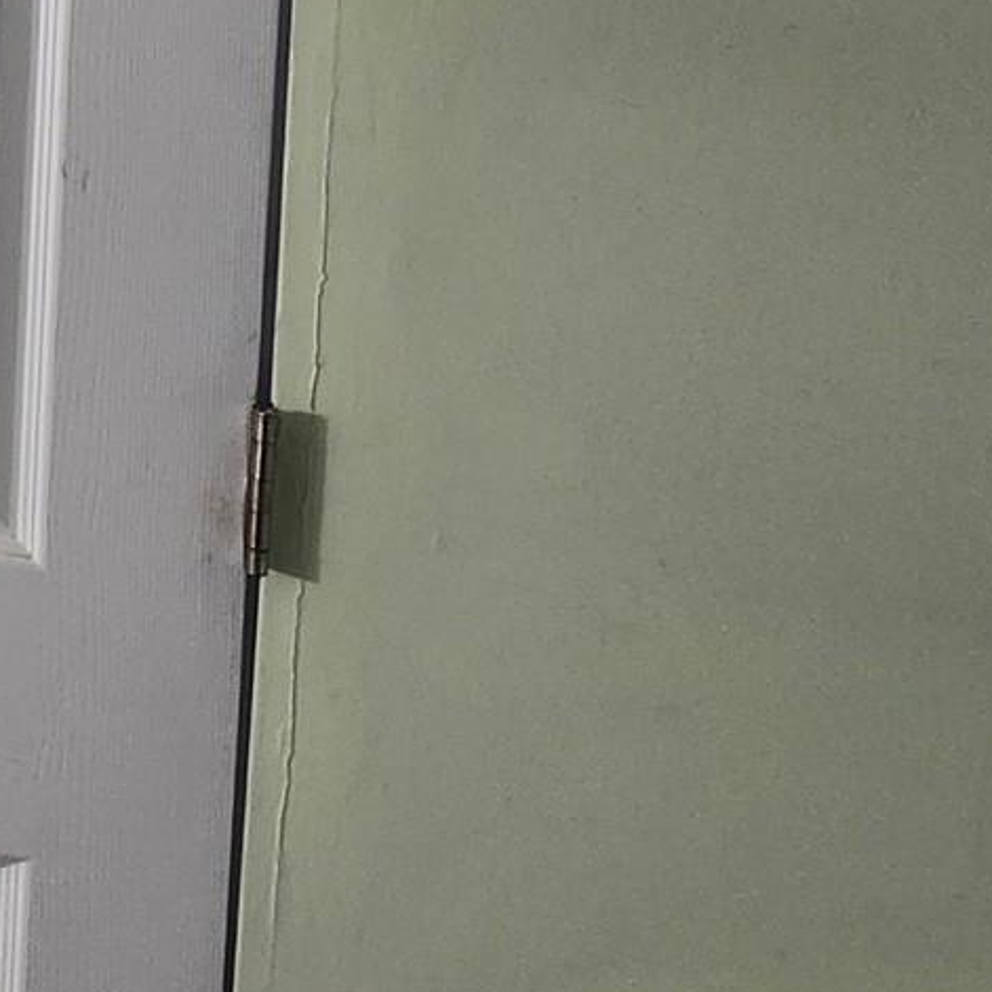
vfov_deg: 31.5
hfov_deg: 23.3
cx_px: -666
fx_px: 1621
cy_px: 8
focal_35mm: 50
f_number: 2.2
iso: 200
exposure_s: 1/60
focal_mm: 2.2
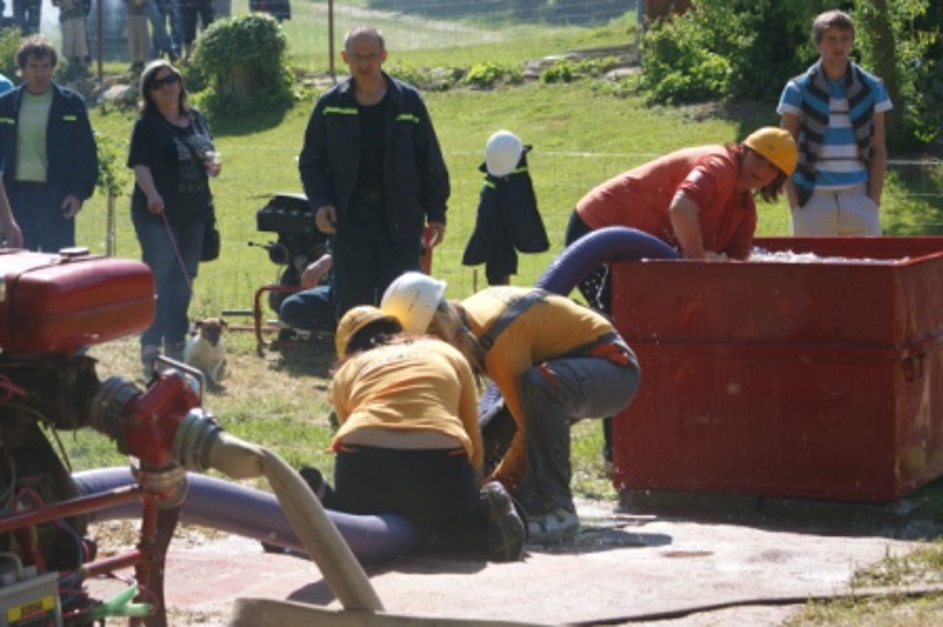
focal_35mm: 105
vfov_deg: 13.0
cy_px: 314
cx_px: 472
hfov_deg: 19.5
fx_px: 2748
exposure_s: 1/200
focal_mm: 70
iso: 100
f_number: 6.3
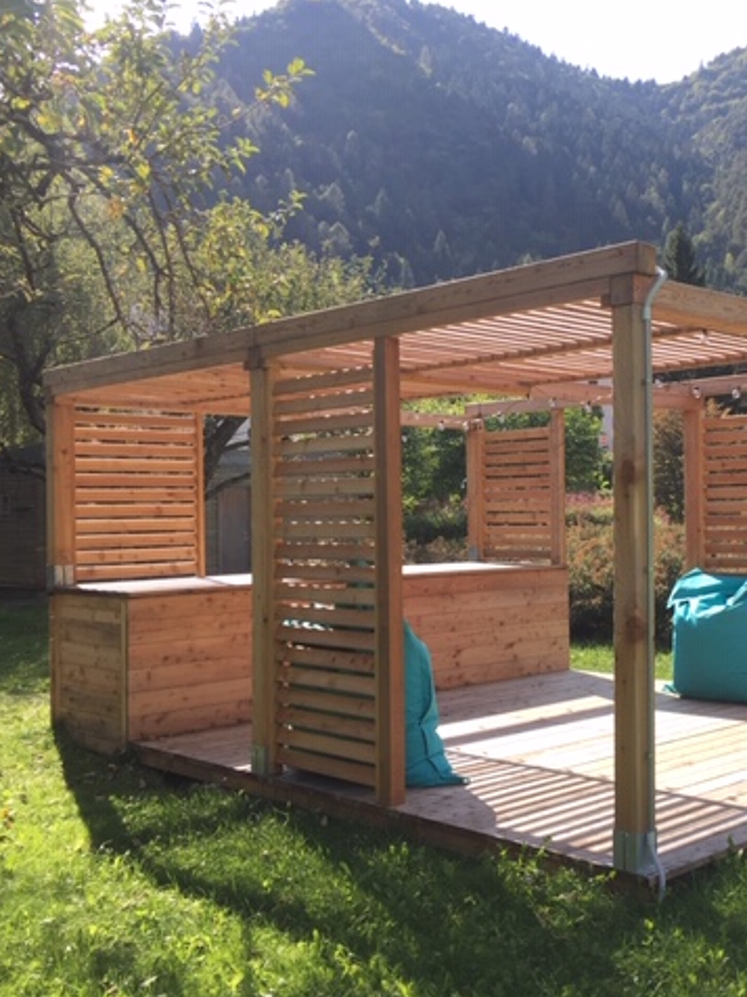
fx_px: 1122
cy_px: 498
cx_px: 594
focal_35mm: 39
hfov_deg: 35.7
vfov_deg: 47.9
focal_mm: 4.15
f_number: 2.2
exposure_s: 1/549
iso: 25
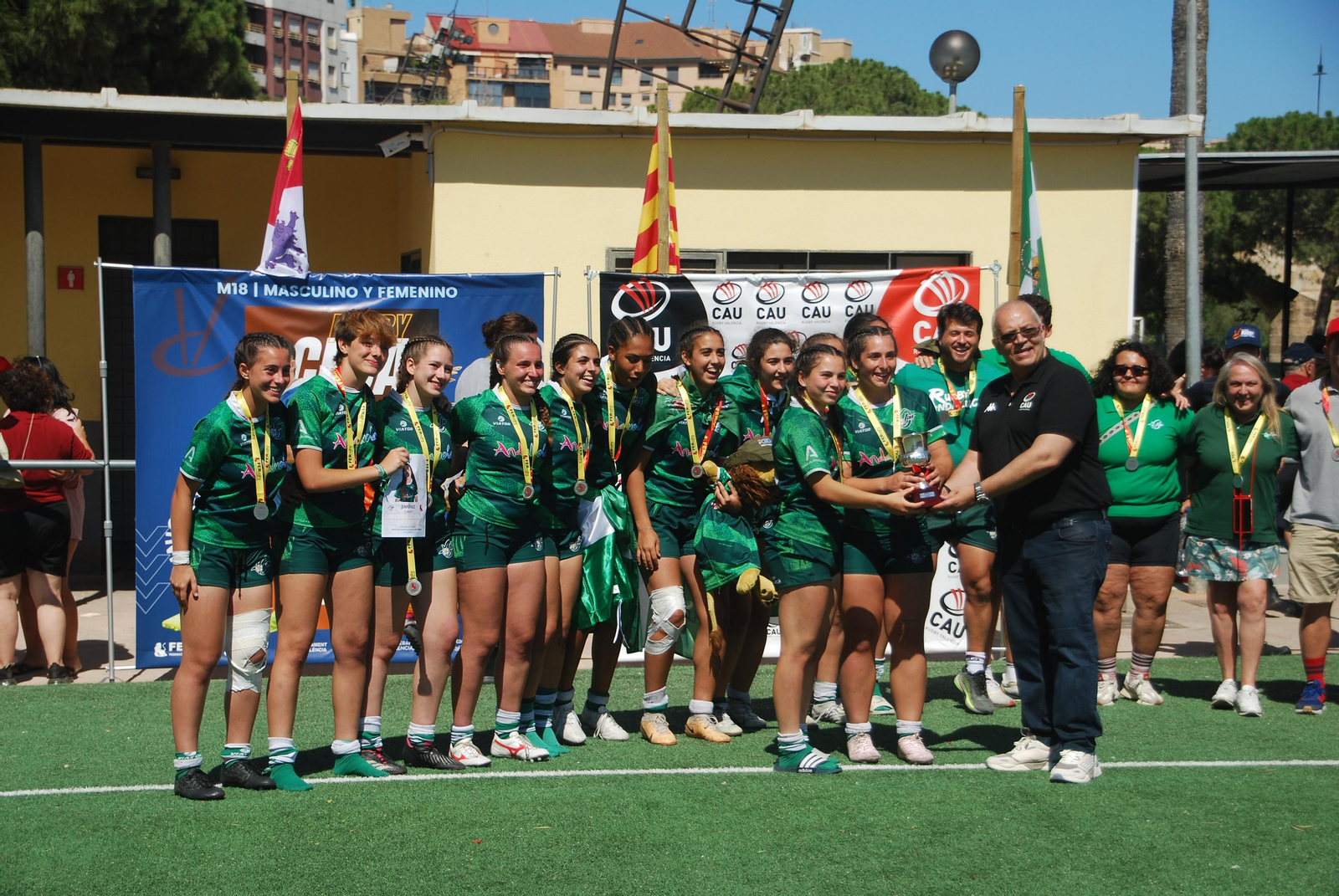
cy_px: 448
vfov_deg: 18.2
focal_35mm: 75
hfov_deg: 27.0
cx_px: 670
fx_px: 2793
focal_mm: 50
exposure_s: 1/1000
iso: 125
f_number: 4.5
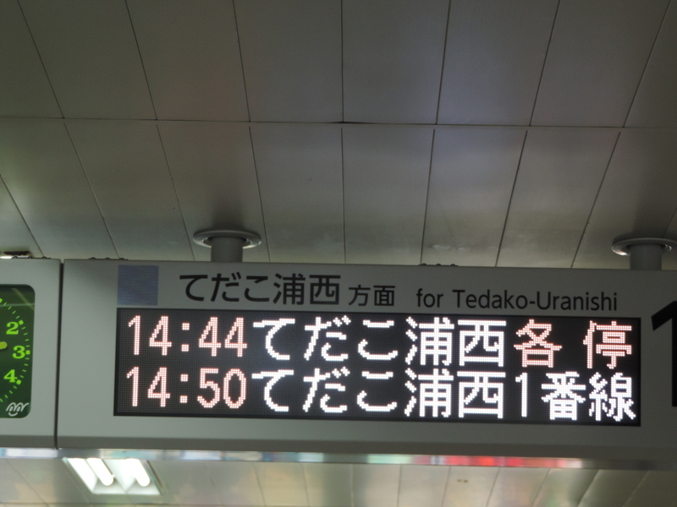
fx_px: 2347
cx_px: 338
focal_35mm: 120
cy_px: 254
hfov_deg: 16.4
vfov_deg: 12.3
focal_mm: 21.4
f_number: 4.2
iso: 360
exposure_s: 1/100
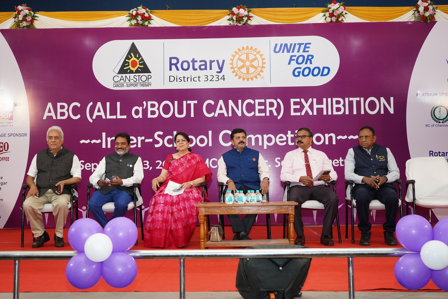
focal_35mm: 44
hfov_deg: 44.5
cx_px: 224
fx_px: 548
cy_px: 150
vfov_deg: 30.5
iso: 1250
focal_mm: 44
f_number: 5.6
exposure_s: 1/160
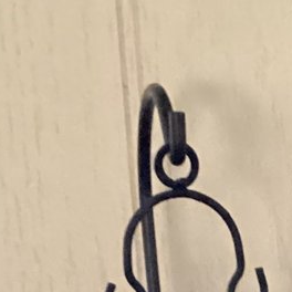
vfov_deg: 10.3
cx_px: 398
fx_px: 1498
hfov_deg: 10.8
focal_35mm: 157
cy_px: 583
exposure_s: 1/17
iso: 640
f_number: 2.4
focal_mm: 3.3
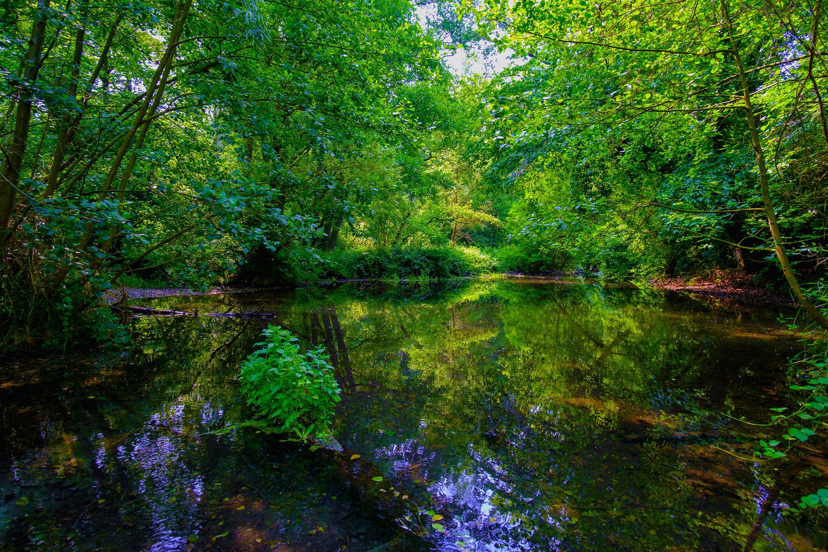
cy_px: 276
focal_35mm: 18
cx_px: 414
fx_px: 414
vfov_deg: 67.4
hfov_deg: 90.0
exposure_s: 1/40
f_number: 5.6
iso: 160
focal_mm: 12
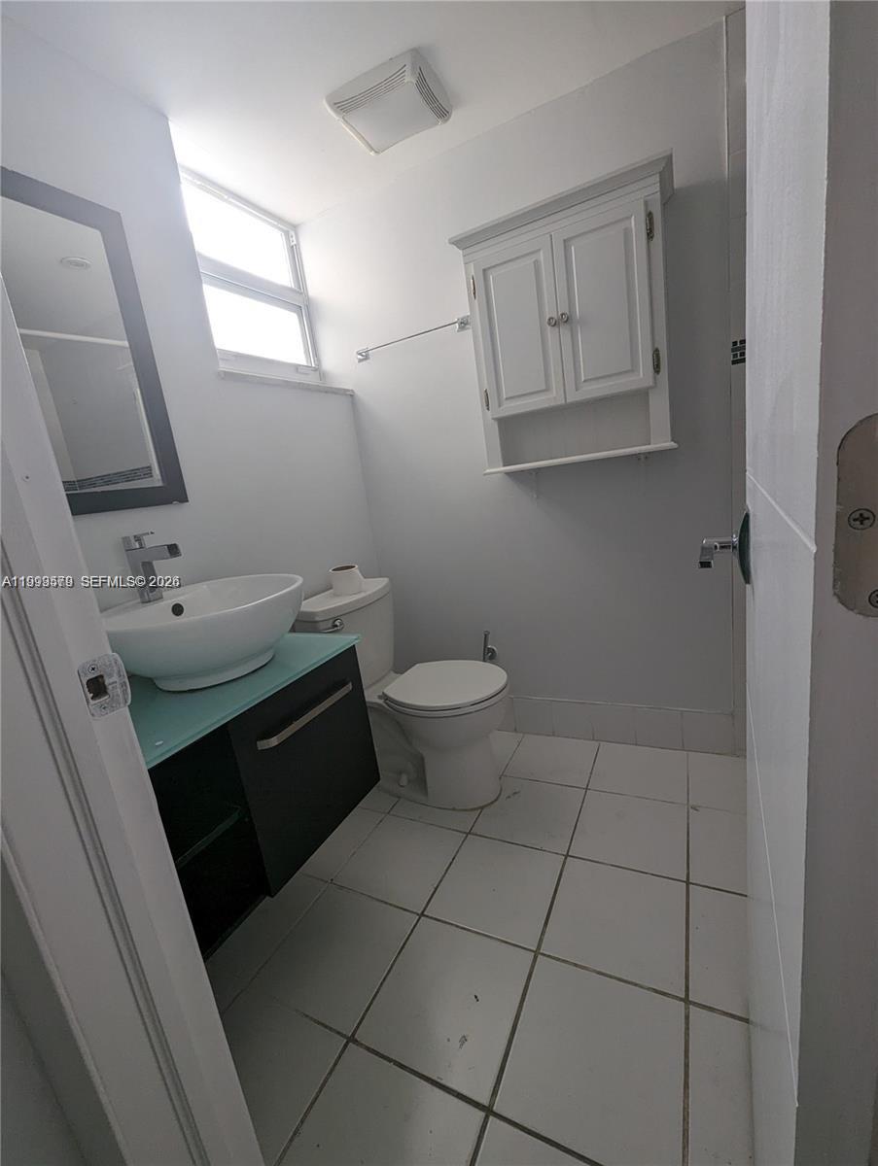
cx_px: 439
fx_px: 439
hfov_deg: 90.0
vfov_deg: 106.1
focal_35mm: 13
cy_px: 583
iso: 67
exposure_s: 1/76.5
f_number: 2.2
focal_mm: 1.95
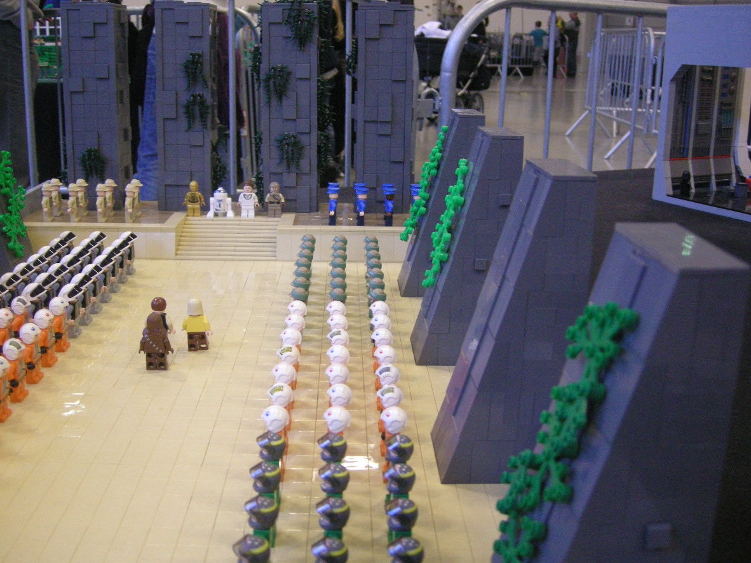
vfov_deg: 36.8
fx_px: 846
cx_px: 365
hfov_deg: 47.9
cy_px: 259
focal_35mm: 39
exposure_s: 1/24.1
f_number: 2.7
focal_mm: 7.5
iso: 400
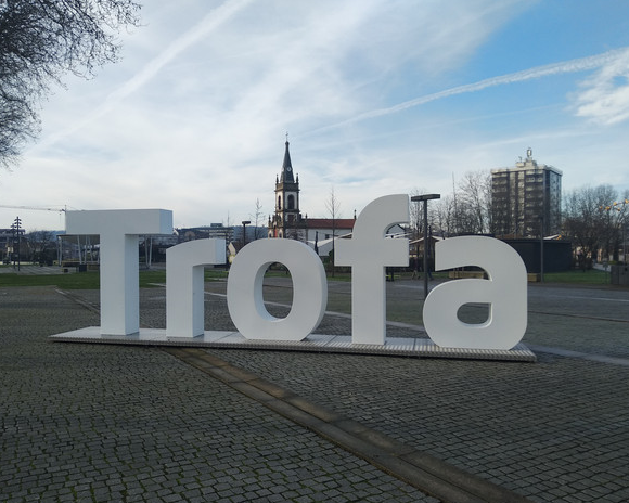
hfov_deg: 62.2
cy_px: 258
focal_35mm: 28
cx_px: 297
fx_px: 521
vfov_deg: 51.5
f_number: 2.2
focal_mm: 3.83
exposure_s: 1/758
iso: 100
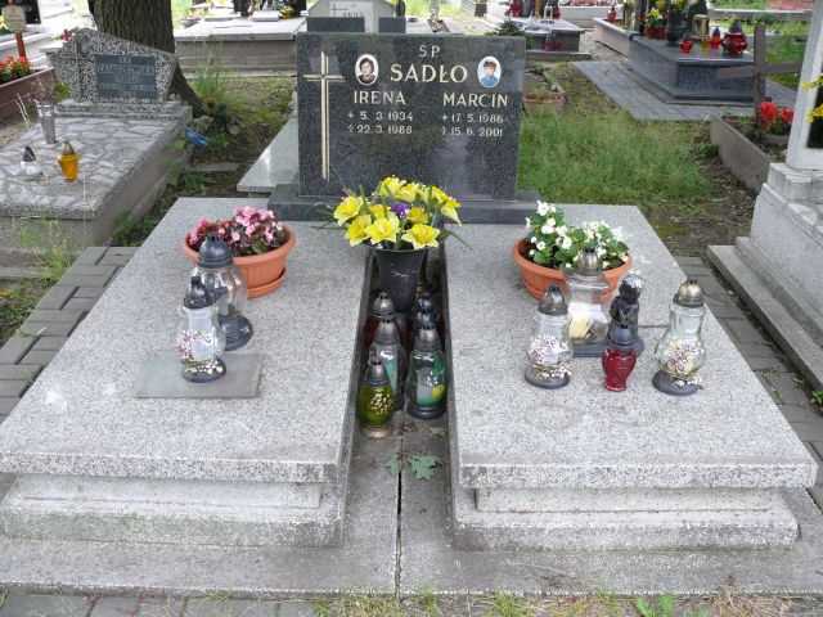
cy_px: 308
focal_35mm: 35
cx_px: 412
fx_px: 832
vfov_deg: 40.7
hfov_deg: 52.6
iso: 100
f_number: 2.8
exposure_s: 1/80
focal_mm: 7.4
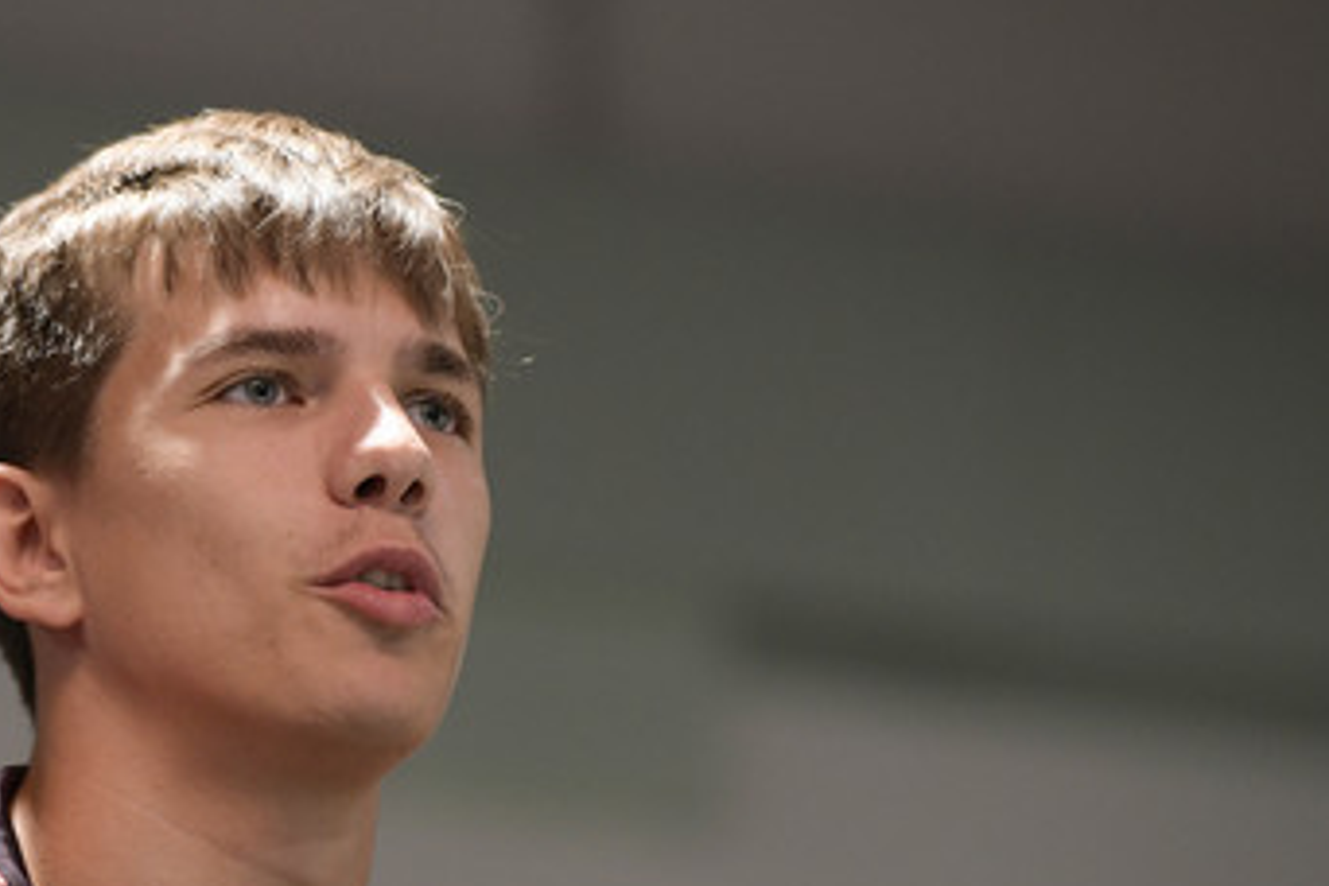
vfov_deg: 4.0
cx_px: 334
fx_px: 12625
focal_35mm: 342
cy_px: 727
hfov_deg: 6.0
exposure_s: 1/125
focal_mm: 195
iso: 1600
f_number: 4
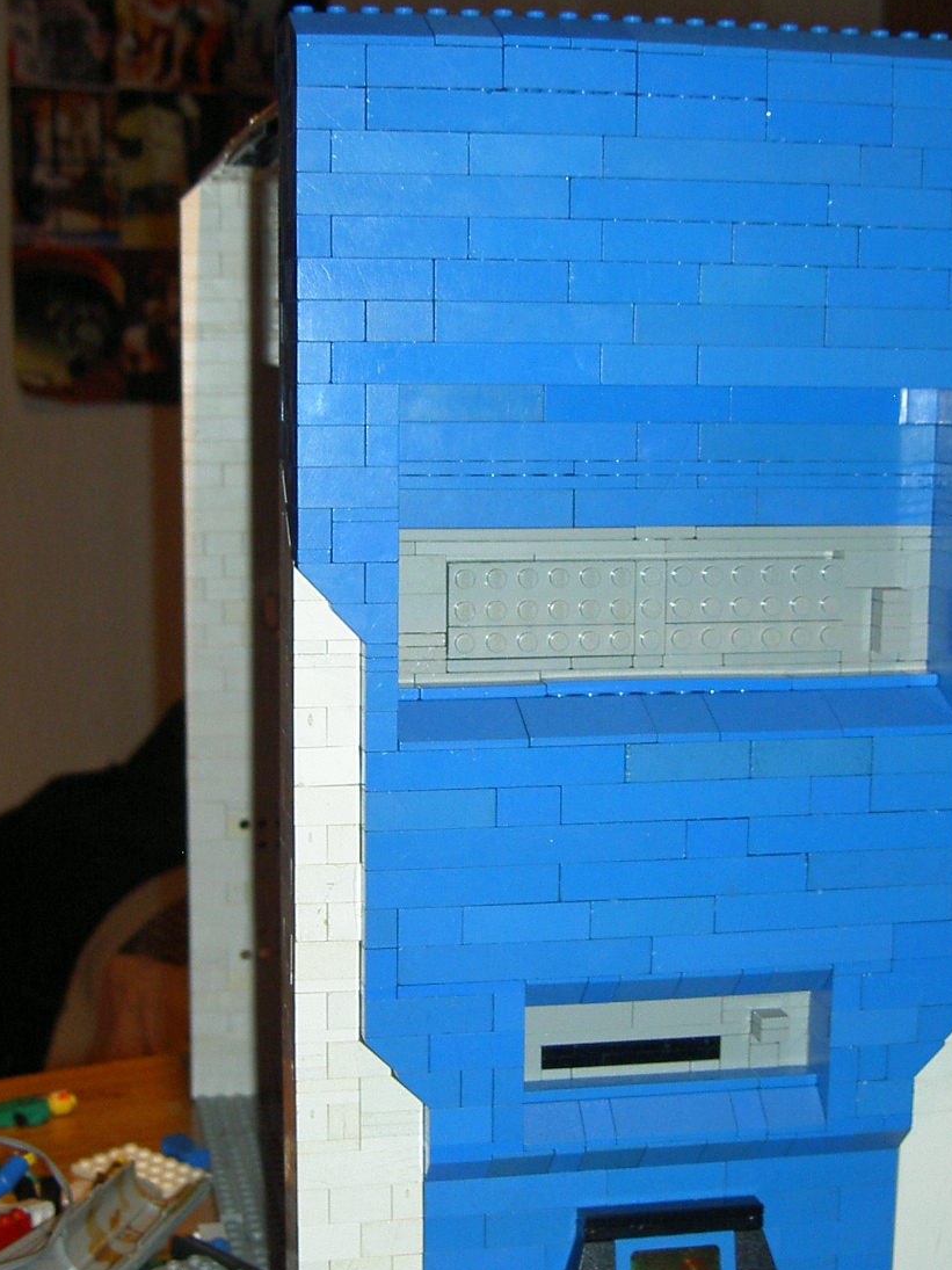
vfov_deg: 33.8
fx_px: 2091
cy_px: 681
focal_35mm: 57
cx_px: 473
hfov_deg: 25.7
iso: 100
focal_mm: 8
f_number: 2.8
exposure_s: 1/59.5
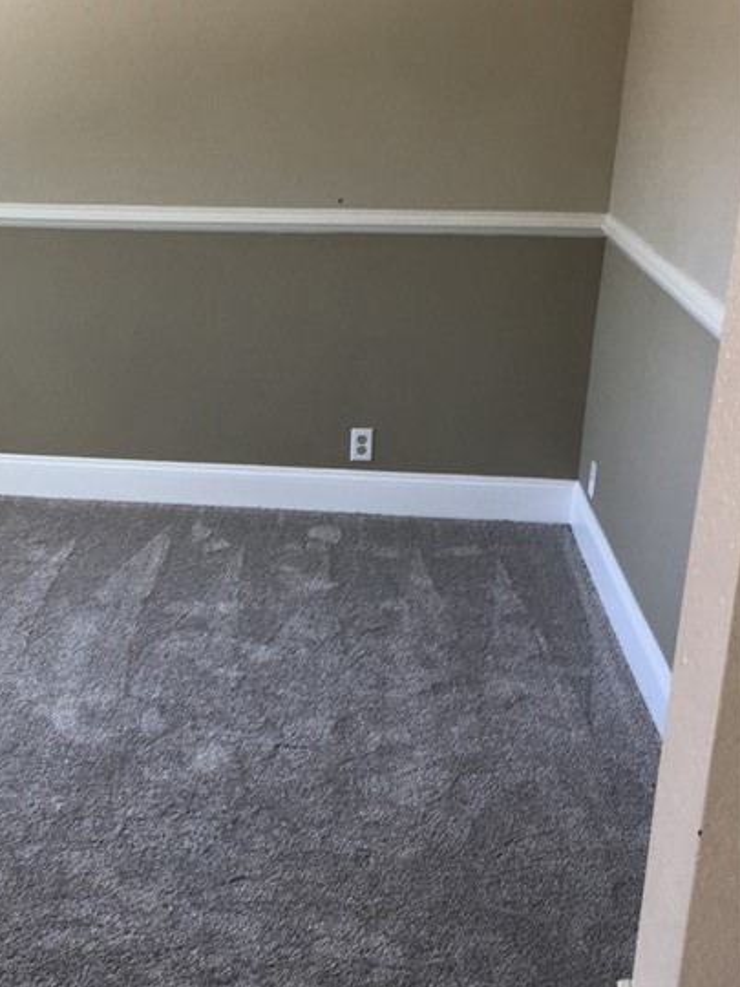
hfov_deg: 25.6
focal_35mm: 55
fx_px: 1568
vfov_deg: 34.9
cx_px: 46
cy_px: 548
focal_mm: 4.15
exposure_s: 1/60
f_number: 2.2
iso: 25
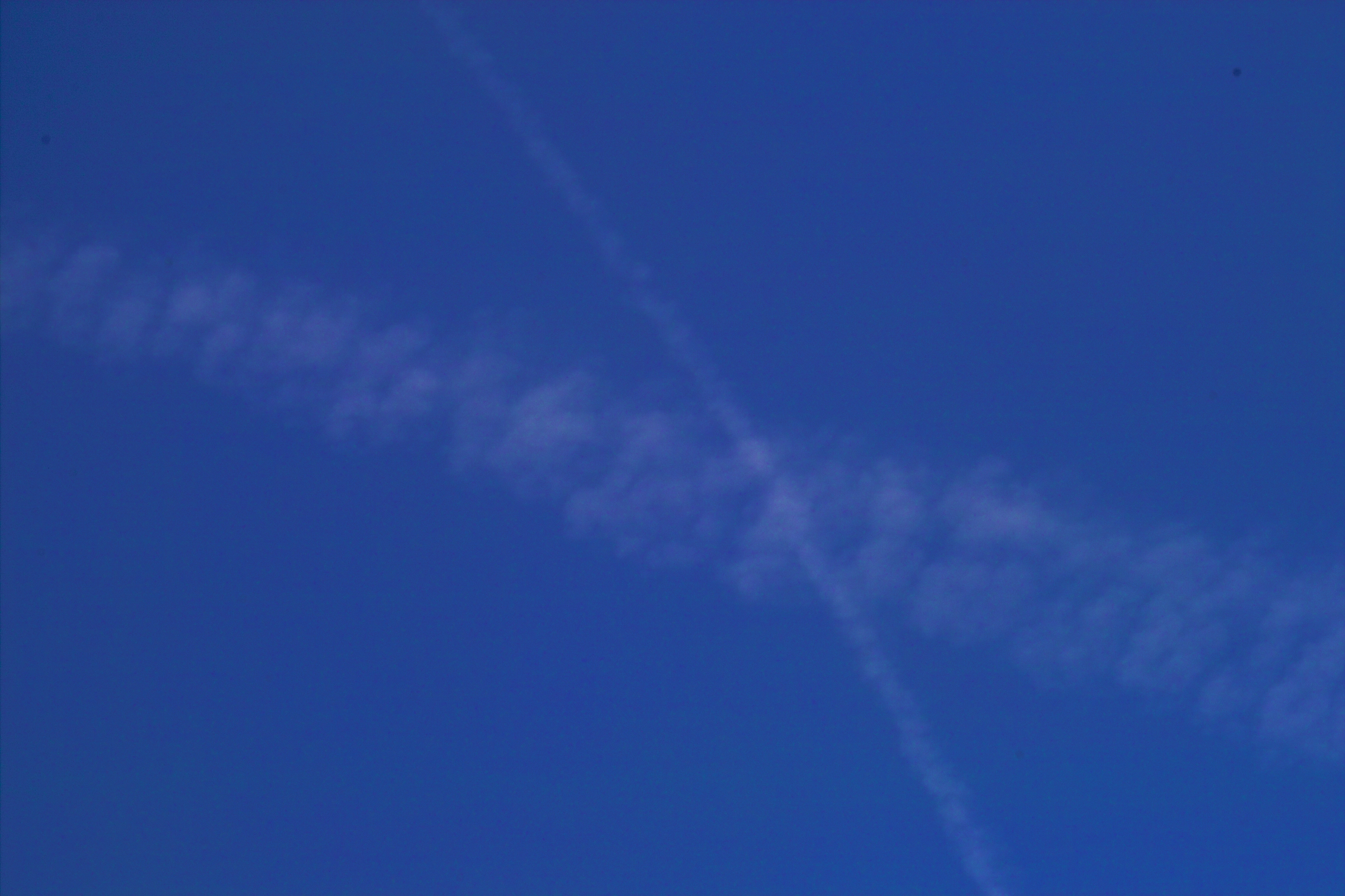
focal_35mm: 179
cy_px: 448
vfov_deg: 7.7
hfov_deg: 11.5
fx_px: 6687
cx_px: 672
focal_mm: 105
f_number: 6.7
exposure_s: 1/250
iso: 100
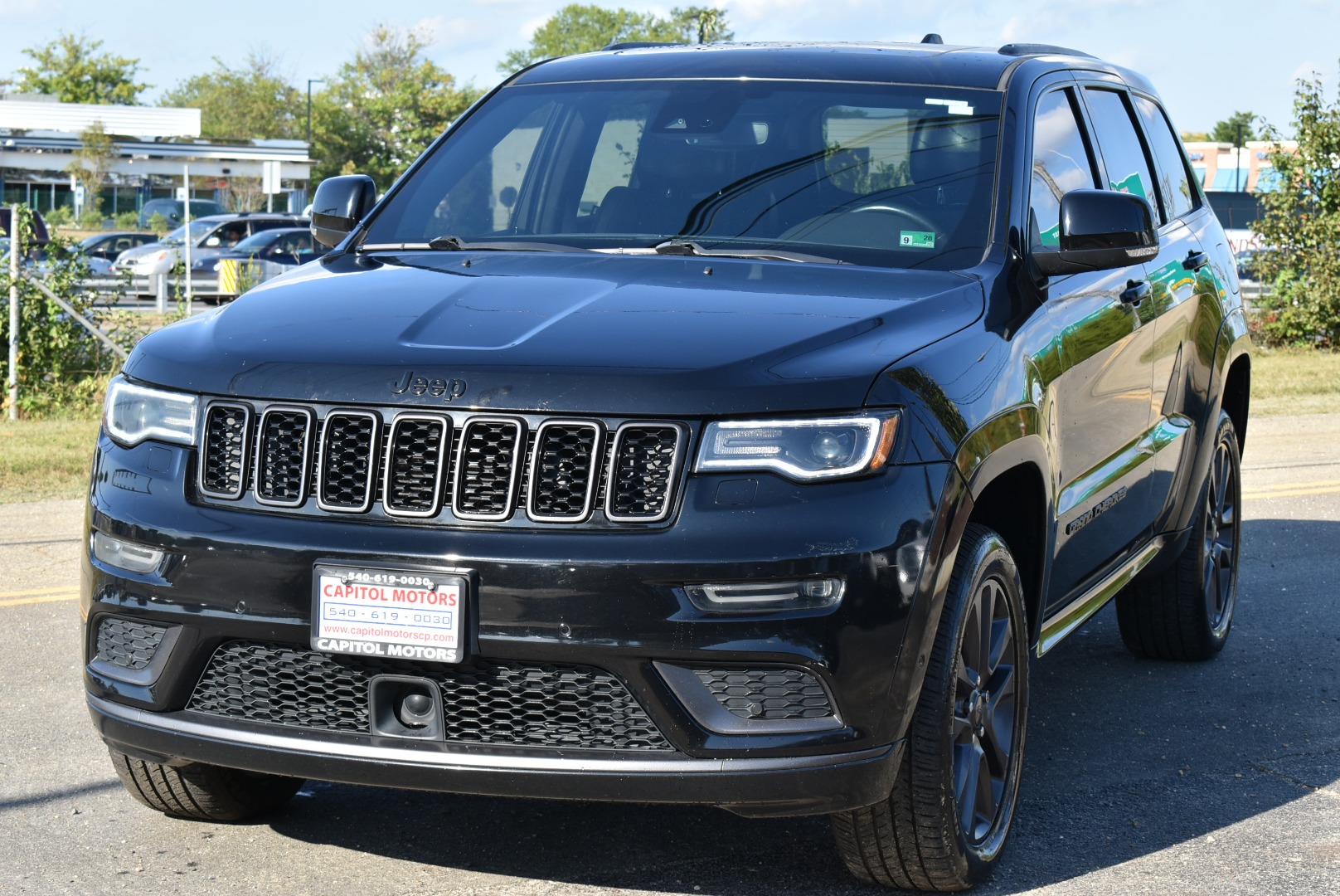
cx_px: 670
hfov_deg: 24.6
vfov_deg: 16.6
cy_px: 448
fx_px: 3073
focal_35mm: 82
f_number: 8
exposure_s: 1/250
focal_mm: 55
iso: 220
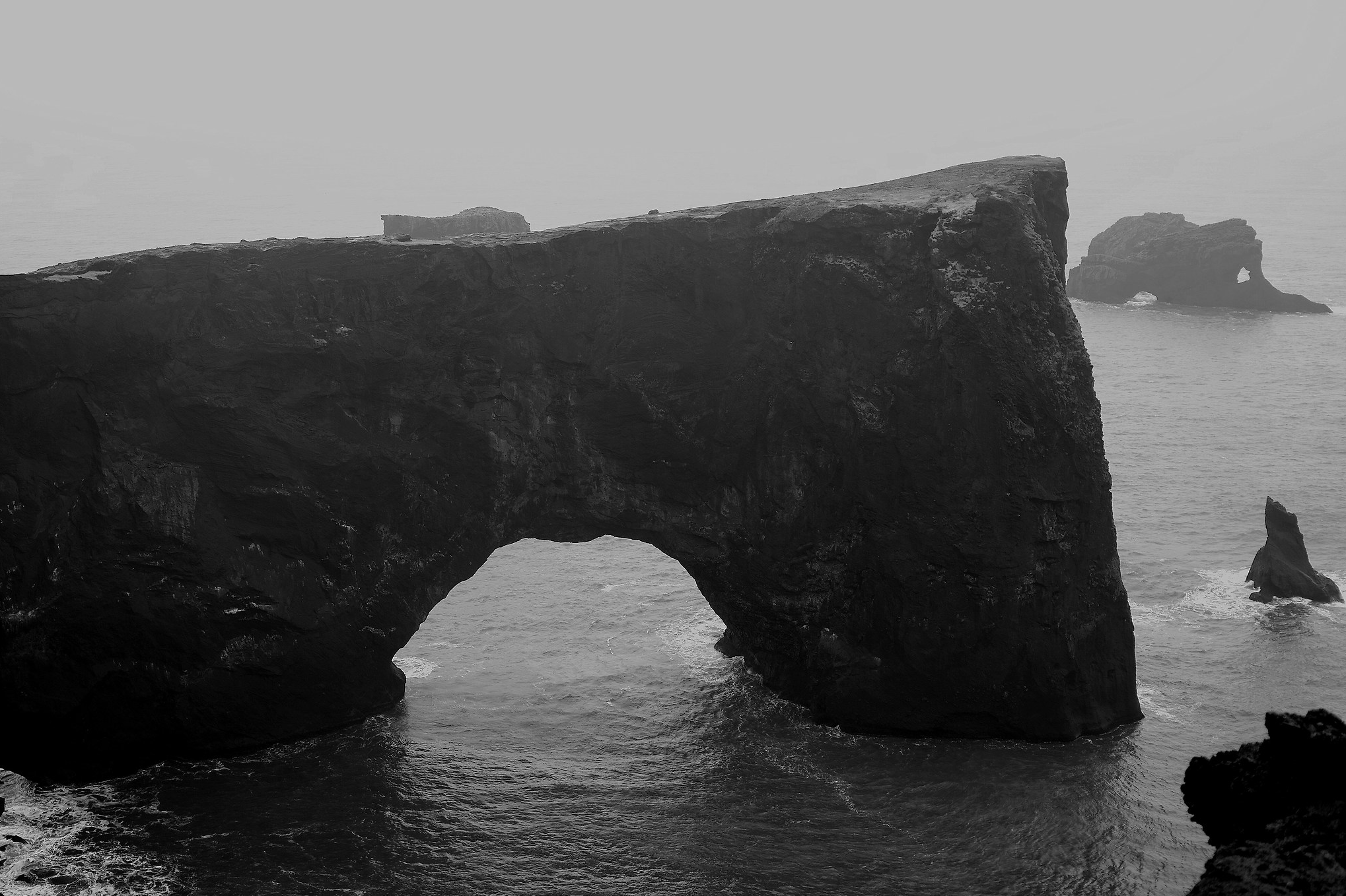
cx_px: 567
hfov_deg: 37.4
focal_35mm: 53
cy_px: 486
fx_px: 1981
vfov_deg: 25.5
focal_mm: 30
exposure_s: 1/13
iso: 100
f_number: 2.8
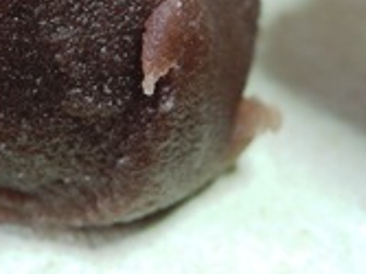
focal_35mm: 69
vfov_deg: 20.1
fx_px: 729
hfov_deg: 26.8
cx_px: 9
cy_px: -42
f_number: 2.8
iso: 360
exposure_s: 1/30
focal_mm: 5.1
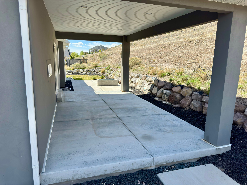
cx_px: 124
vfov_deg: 56.8
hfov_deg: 71.6
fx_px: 171
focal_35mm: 24
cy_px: 92
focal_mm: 6.76
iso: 100
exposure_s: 1/2717
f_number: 1.78
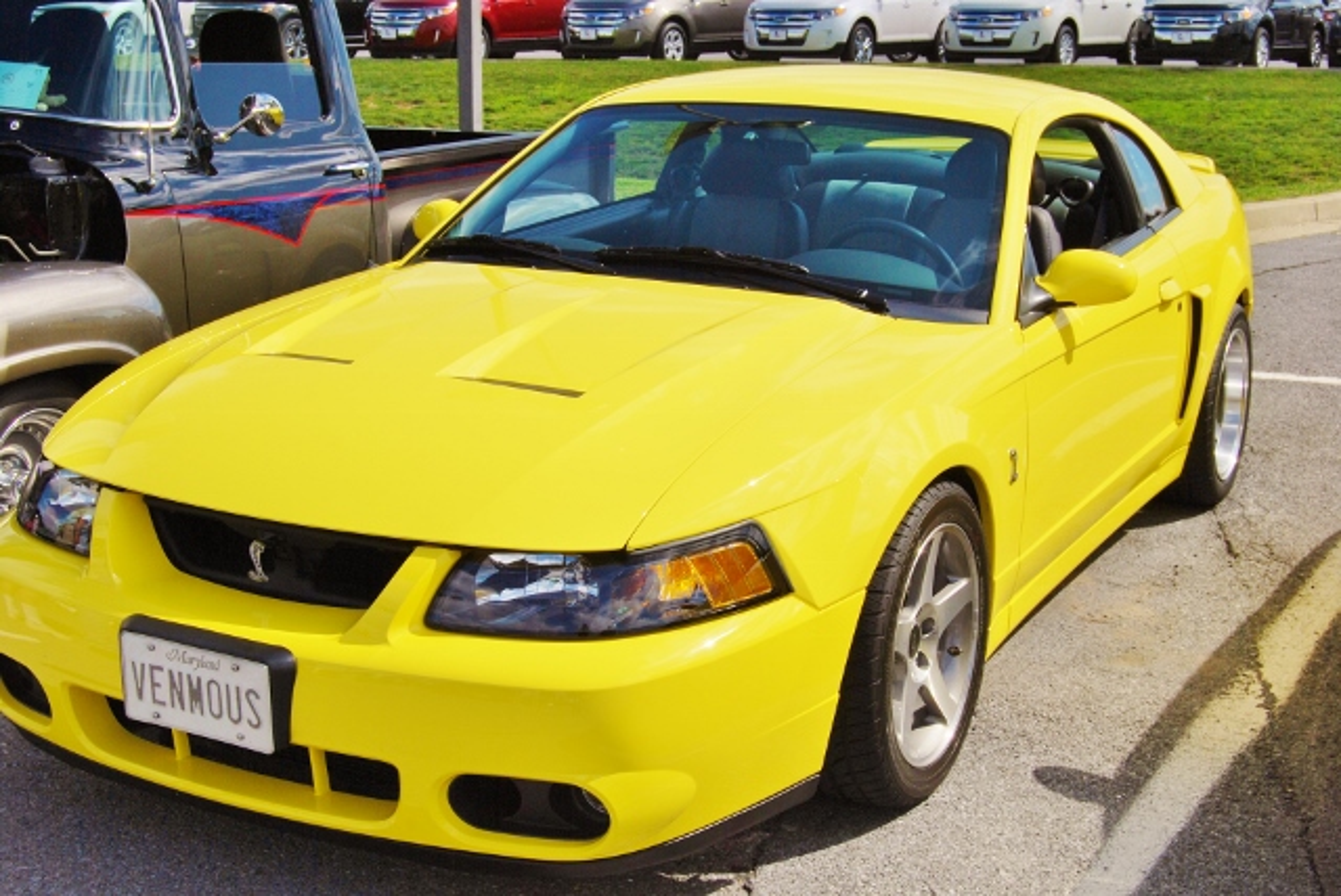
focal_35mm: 51
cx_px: 670
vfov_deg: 26.5
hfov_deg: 38.8
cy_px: 448
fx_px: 1901
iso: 100
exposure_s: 1/500
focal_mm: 34
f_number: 11
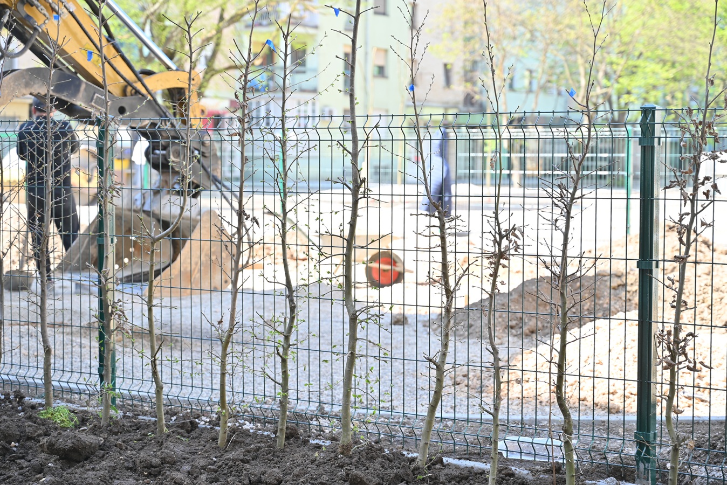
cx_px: 364
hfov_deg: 28.8
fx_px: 1414
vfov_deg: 19.5
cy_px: 242
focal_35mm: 70
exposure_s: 1/100
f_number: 4.5
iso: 100
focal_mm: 70
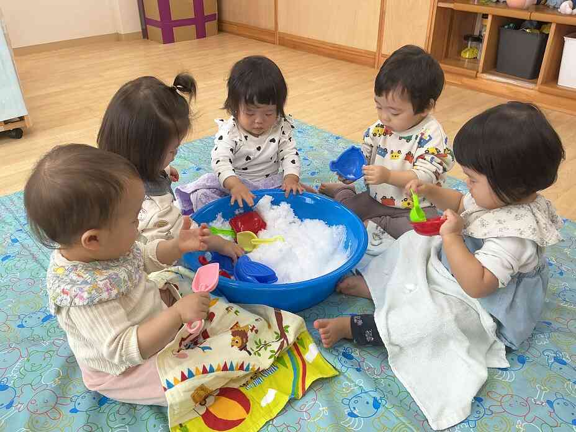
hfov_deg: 61.7
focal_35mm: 29
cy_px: 216
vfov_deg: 48.2
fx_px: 483
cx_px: 288
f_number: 1.8
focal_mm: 3
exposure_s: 1/100
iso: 25
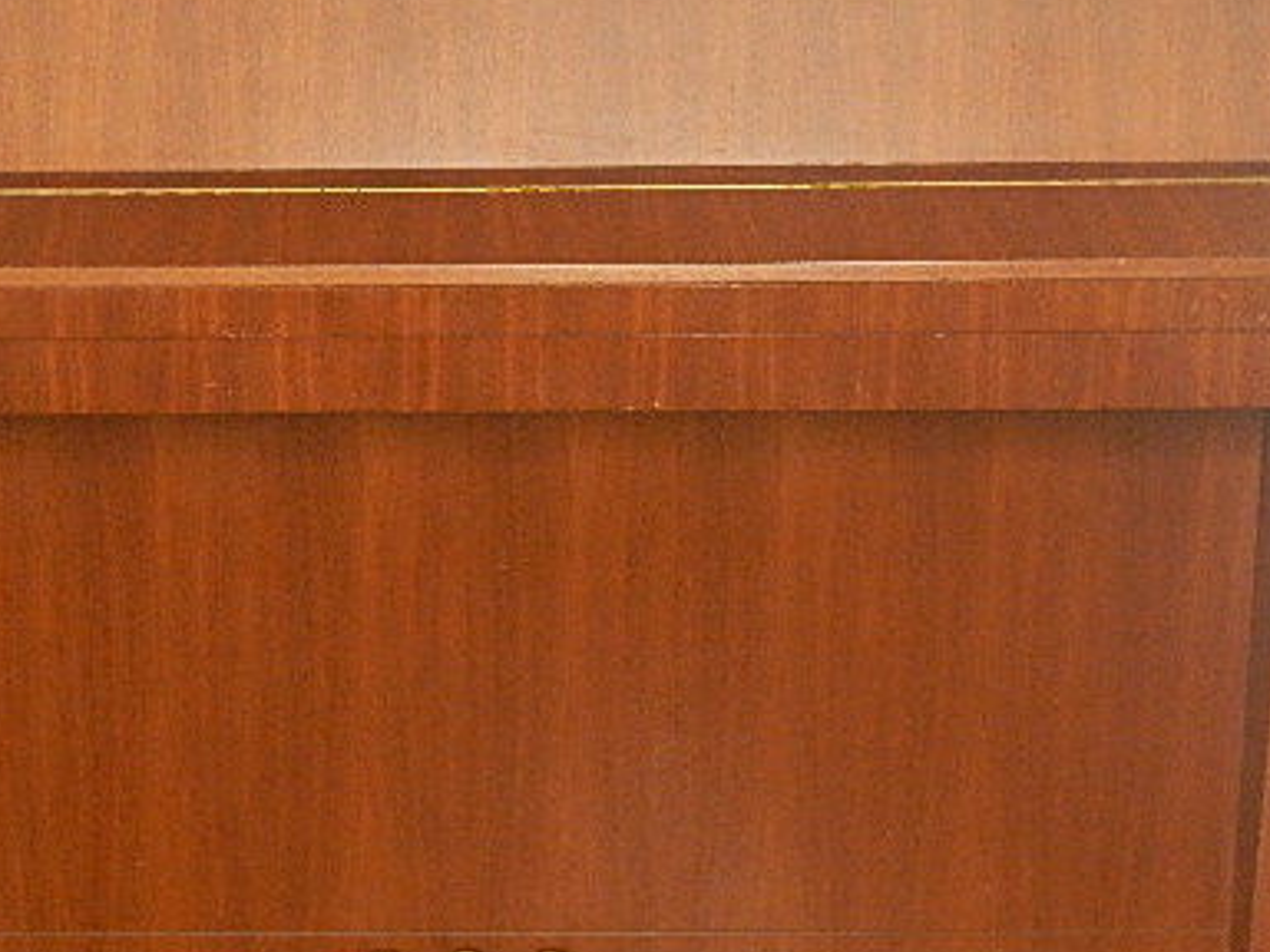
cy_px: 423
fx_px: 3119
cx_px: 370
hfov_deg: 22.9
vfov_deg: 17.4
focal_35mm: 85
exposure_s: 1/4
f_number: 4.1
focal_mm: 9.1
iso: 800
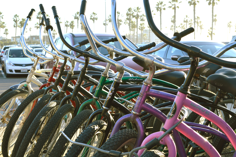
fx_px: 413
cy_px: 78
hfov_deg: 31.9
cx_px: 118
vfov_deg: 21.5
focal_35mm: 63
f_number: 11
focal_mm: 42
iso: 100
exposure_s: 1/50
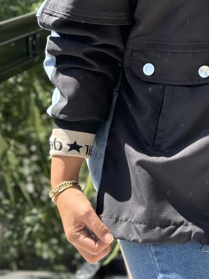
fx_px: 901
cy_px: 20
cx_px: 205
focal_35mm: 112
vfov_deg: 17.3
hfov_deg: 13.1
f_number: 1.78
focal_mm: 6.76
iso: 64
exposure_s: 1/200
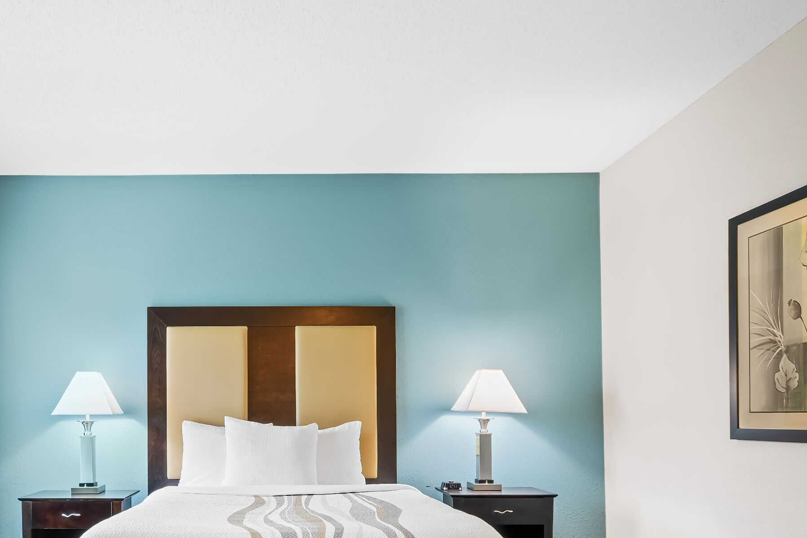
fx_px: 672
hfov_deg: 60.4
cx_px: 268
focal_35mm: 30
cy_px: 391
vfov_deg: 42.5
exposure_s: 1/1.67
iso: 400
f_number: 8
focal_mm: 12
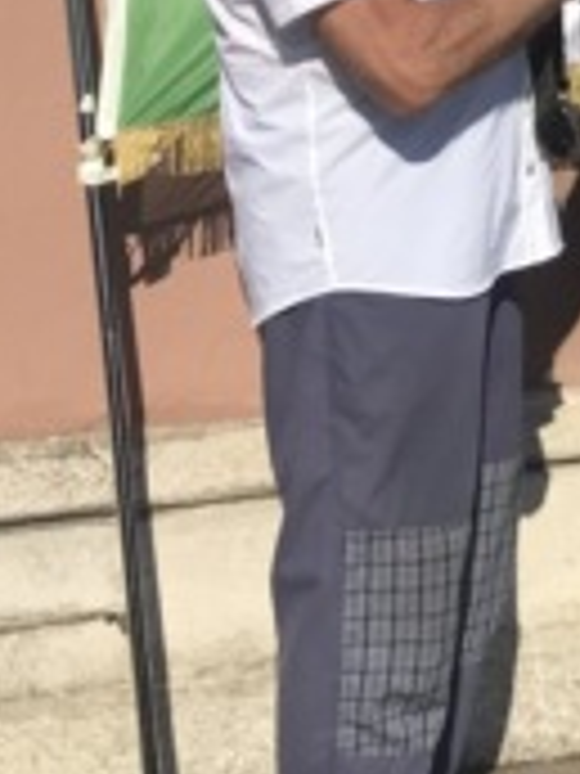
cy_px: -162
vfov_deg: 16.9
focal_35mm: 111
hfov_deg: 11.3
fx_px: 2480
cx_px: 1362
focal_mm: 3.99
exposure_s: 1/4367
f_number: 1.8
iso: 20
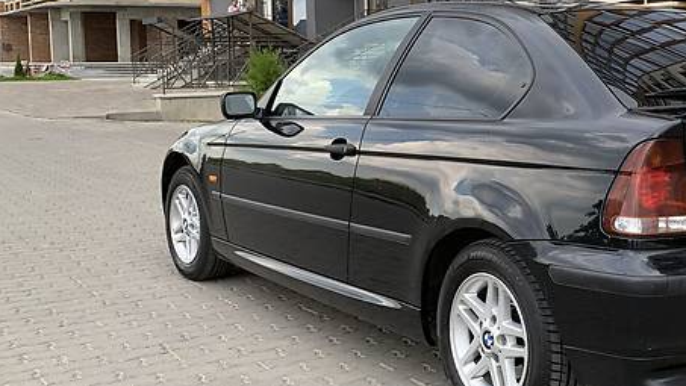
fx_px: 910
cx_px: 578
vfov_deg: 23.9
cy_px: 136
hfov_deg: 39.2
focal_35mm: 50
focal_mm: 4.2
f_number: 1.8
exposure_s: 1/297
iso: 25
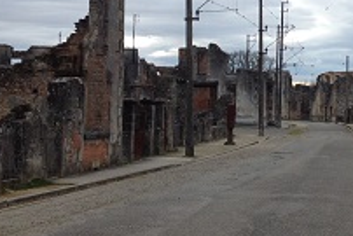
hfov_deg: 22.2
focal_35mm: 90
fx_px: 883
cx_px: 299
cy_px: 60
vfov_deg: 15.2
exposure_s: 1/516
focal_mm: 4.28
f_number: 2.4
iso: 50
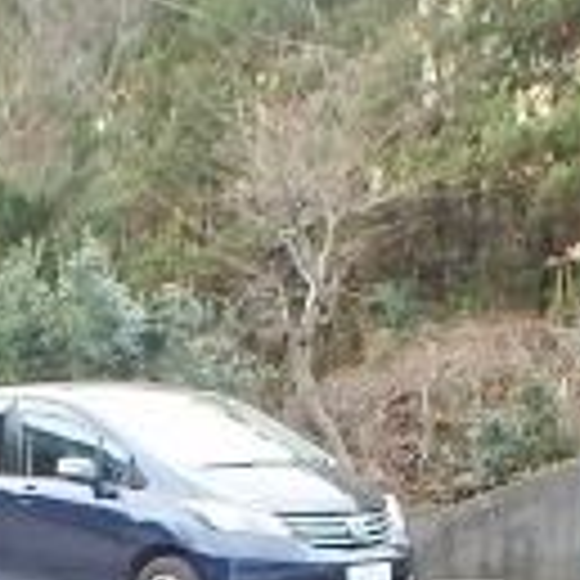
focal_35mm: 92
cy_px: 814
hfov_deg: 18.4
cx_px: 0
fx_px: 1744
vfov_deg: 17.4
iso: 125
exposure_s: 1/125
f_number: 3.5
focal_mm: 3.7
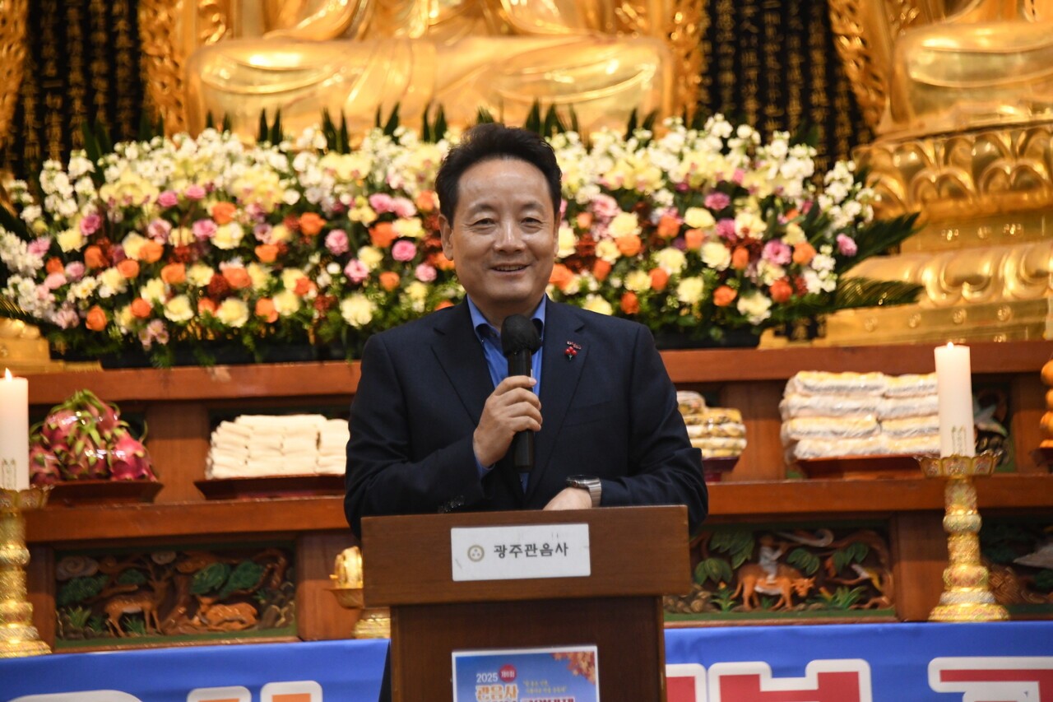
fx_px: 5556
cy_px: 351
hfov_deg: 10.8
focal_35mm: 190
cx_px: 526
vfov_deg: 7.2
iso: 5000
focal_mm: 190
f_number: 5.6
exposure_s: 1/100
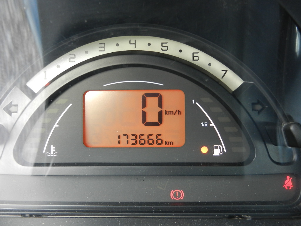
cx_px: 150
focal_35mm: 29
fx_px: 252
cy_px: 113
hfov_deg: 61.7
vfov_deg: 48.2
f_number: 3.6
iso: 320
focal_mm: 5.1
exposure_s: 1/30
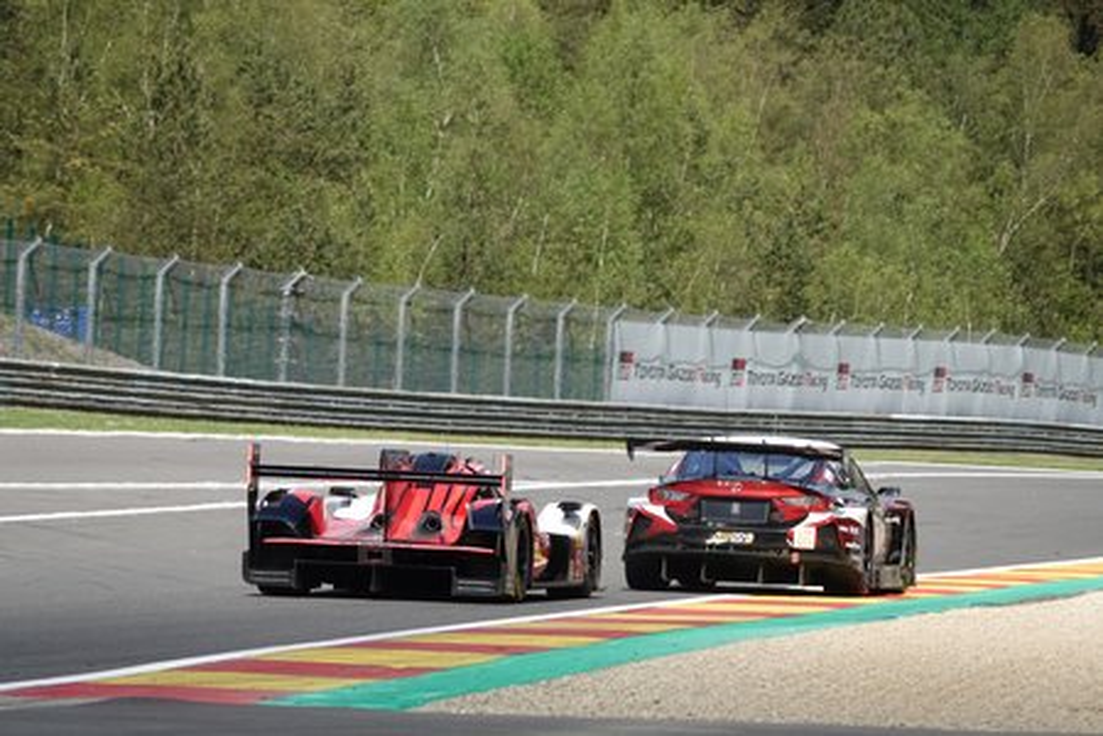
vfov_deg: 4.6
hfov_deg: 6.9
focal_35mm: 300
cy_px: 368
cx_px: 552
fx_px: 9191
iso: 100
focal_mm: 110.13
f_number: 4
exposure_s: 1/800
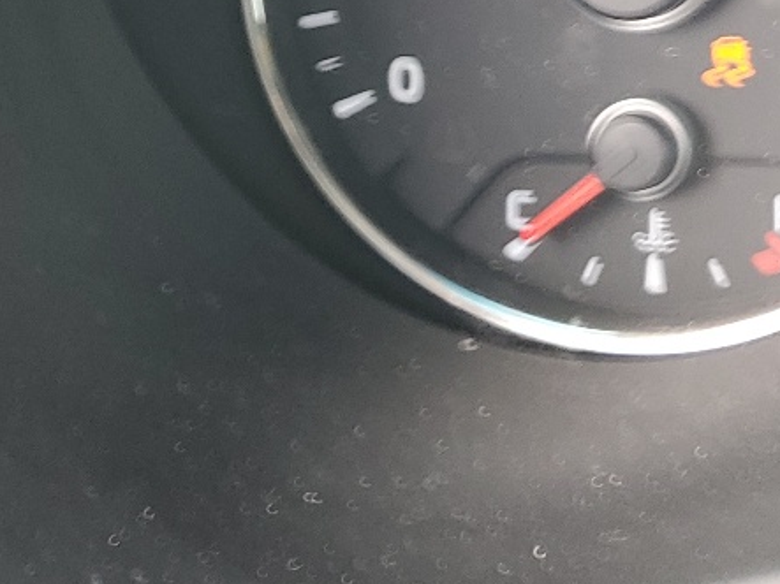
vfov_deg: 14.7
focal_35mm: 94
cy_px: -264
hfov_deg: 18.0
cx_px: 1252
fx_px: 2118
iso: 53
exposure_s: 1/60.2
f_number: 1.5
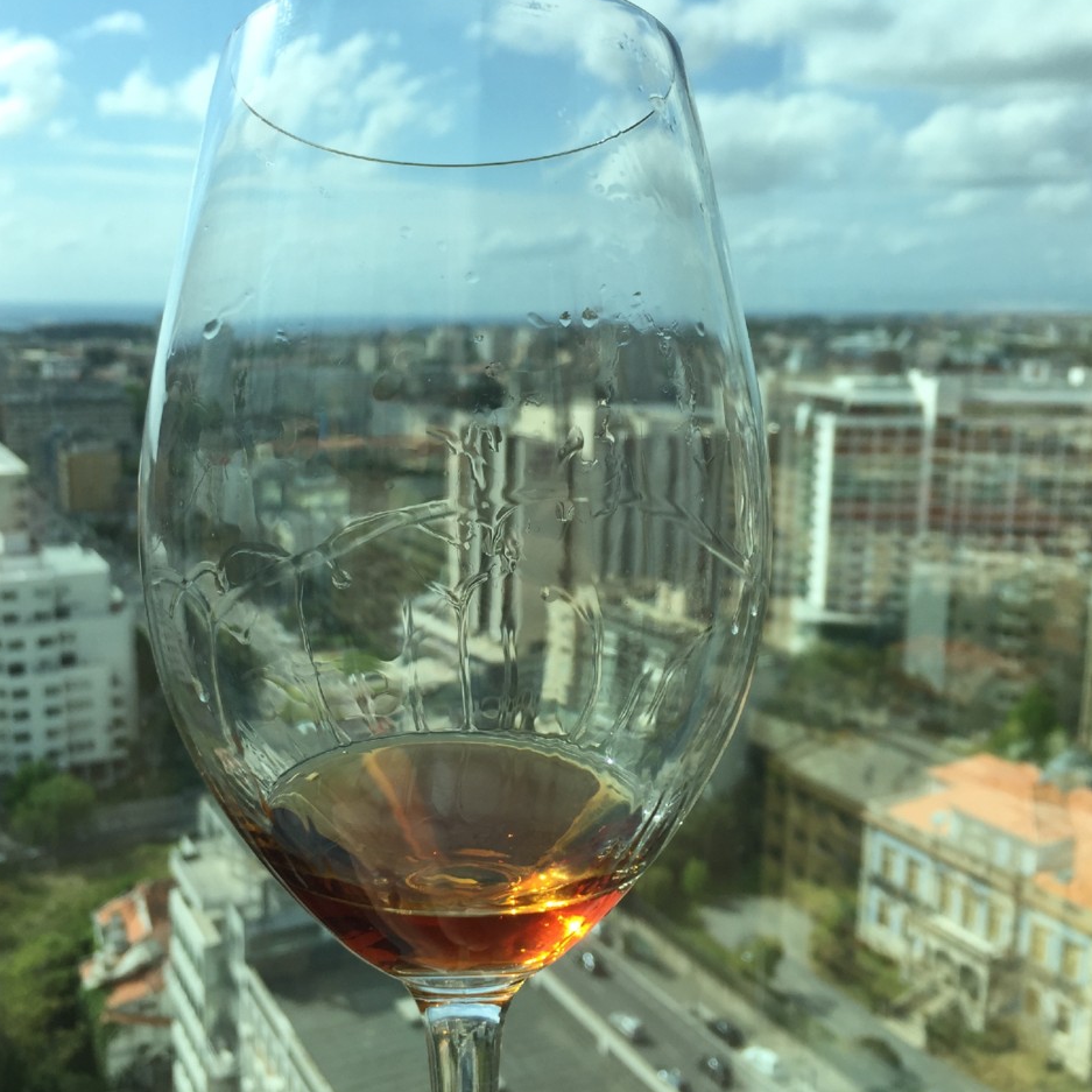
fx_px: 1249
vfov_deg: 47.2
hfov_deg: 47.1
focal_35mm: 35
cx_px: 480
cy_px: 543
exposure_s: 1/989
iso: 32
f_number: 2.2
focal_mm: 4.15
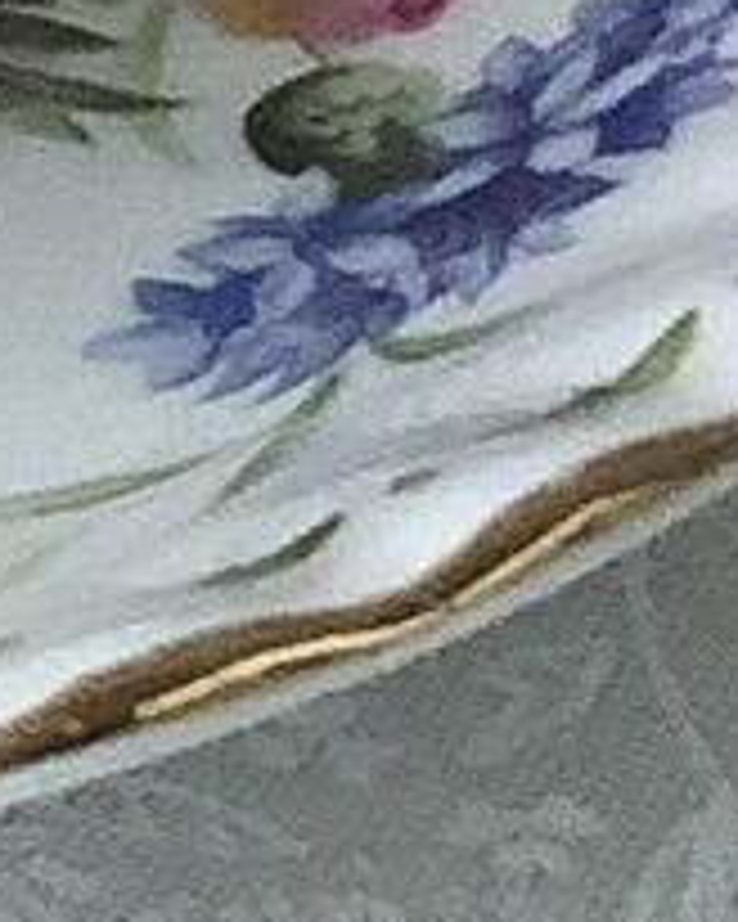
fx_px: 8273
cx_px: -1179
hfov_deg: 4.9
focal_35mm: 303
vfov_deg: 6.2
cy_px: -989
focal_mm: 3.3
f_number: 2.4
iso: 64
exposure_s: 1/120
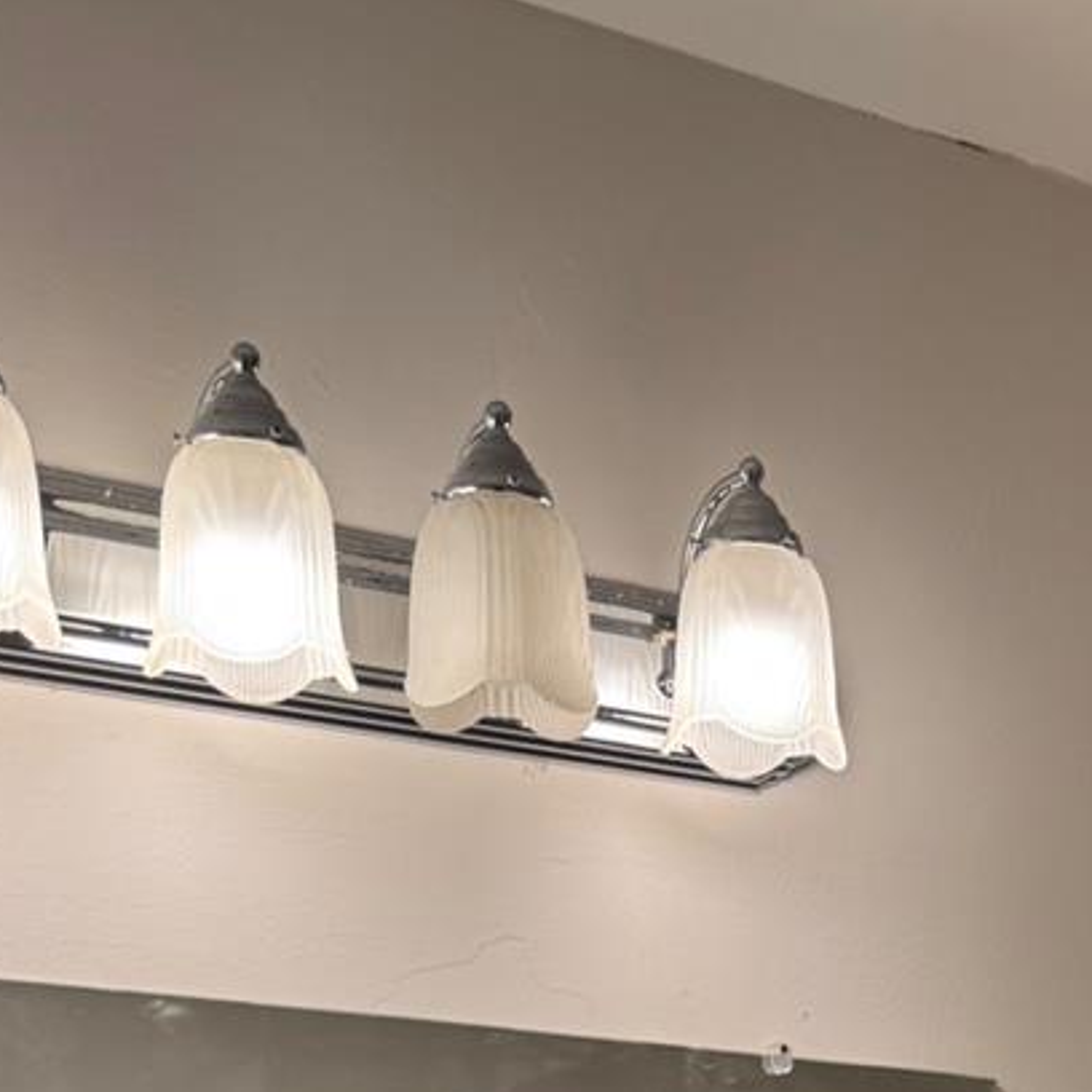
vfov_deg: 18.2
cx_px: 1101
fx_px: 2784
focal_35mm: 78
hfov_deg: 21.4
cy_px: 1894
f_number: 1.78
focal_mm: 6.76
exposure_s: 1/120
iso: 80
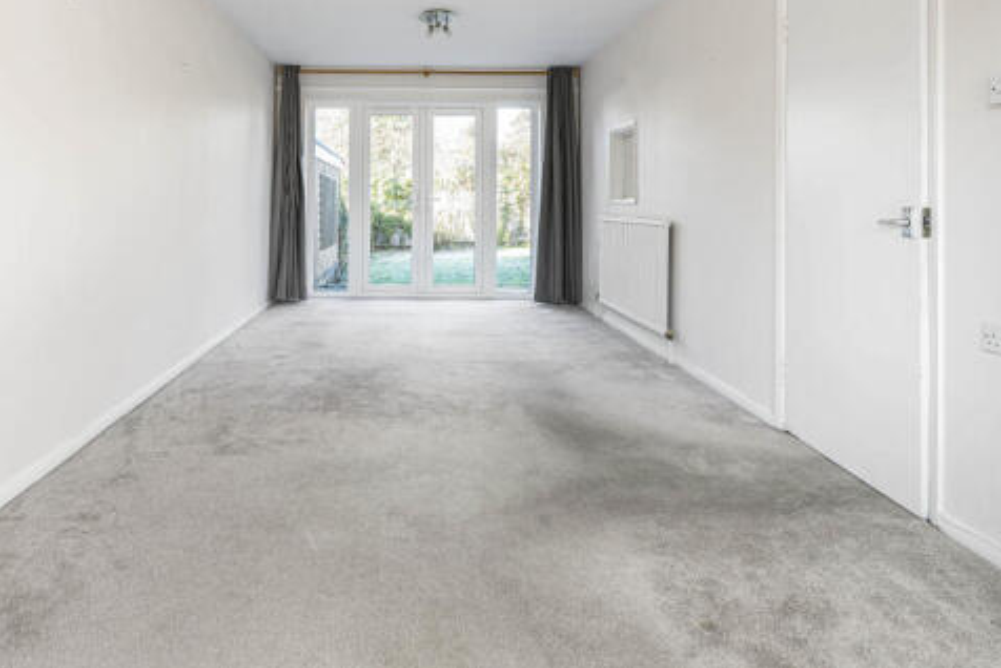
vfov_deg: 56.0
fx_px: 612
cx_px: 417
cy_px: 217
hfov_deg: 77.9
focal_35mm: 22
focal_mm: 16
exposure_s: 1/13
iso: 400
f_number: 9
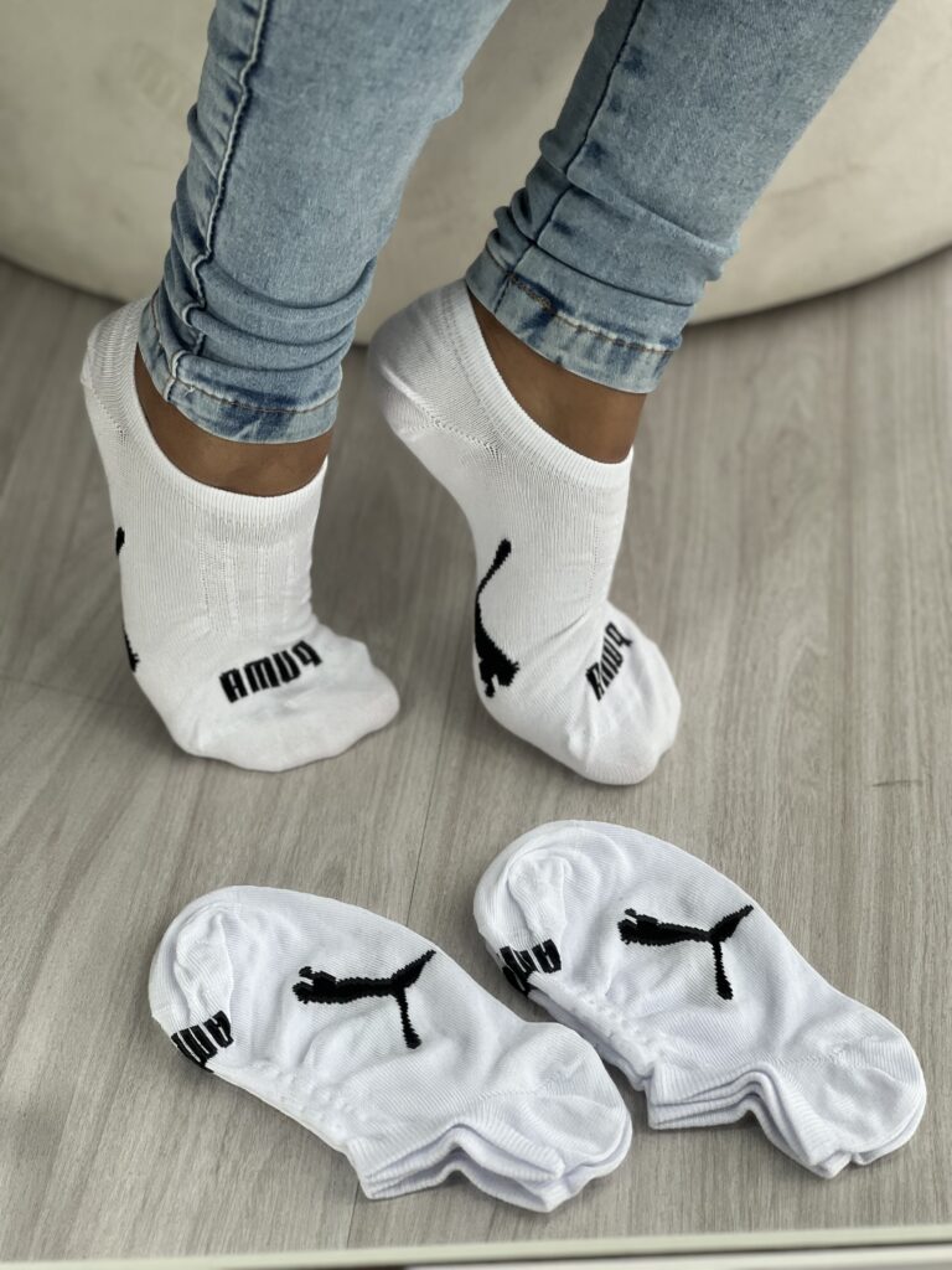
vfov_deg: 25.3
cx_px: 476
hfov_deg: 19.1
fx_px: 2824
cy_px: 635
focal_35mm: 77
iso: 64
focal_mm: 9
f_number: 2.8
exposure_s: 1/121
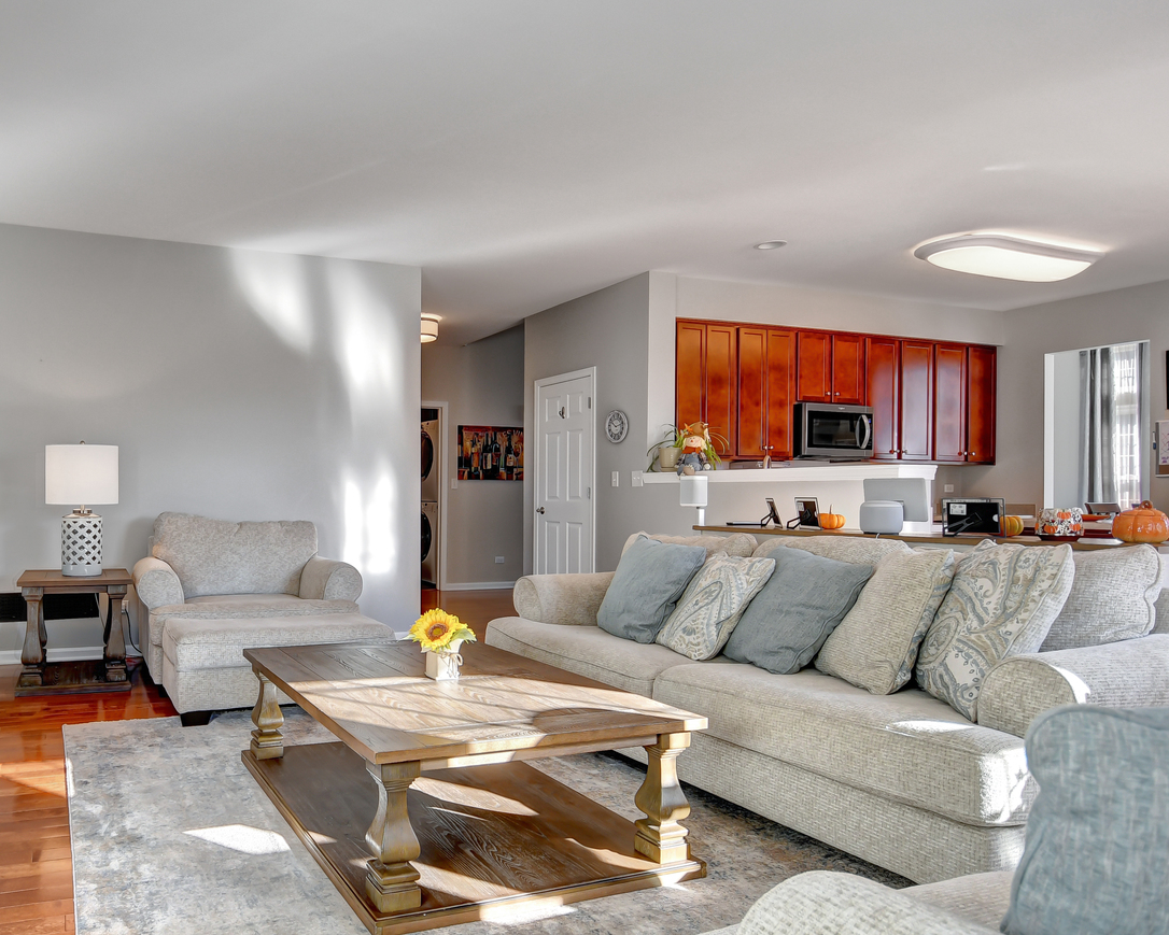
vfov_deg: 65.5
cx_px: 328
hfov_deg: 73.5
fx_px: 727
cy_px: 476
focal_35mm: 21
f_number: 3.5
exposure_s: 1/125
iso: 200
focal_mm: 10
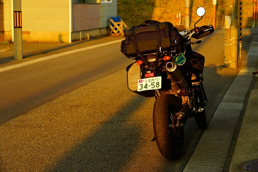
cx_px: 129
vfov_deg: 17.7
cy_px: 86
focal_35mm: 77
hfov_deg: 26.3
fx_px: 552
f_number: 6.3
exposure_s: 1/100
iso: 100
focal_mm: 77
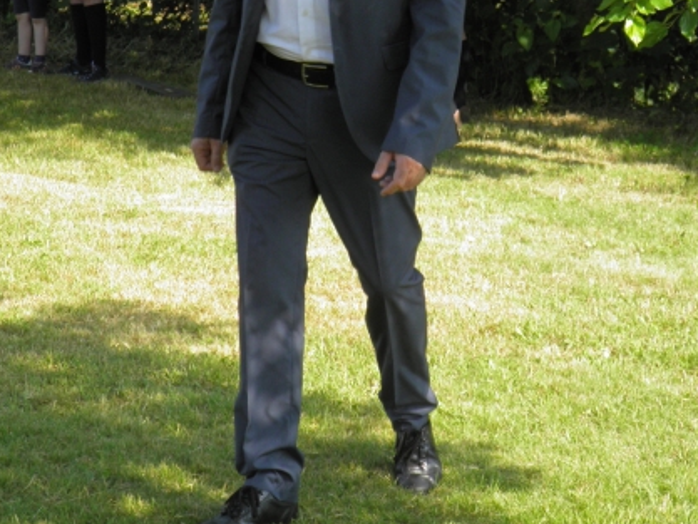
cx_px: 412
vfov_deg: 12.3
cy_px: 23
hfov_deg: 16.5
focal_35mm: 119
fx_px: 2400
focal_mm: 11.2
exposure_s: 1/200
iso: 50
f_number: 3.8
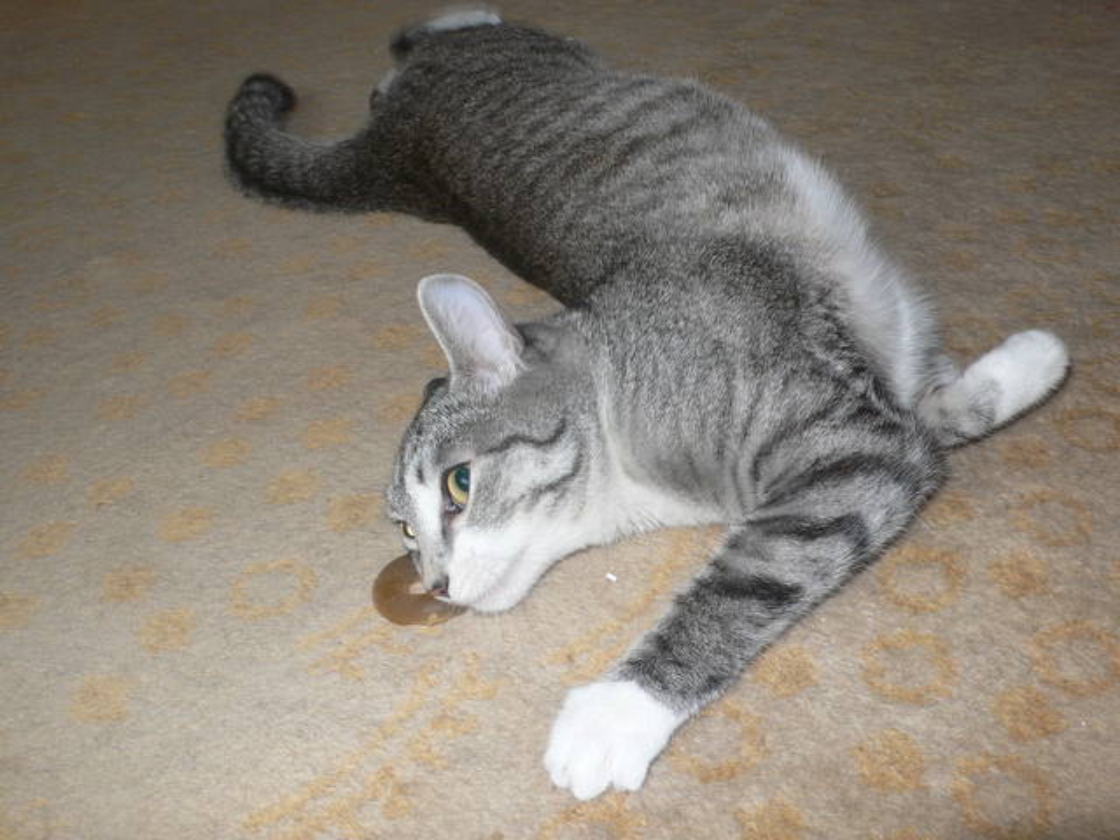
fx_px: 1100
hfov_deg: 54.0
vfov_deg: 41.8
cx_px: 560
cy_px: 420
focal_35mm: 34
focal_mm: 6.3
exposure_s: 1/30
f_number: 4
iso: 100
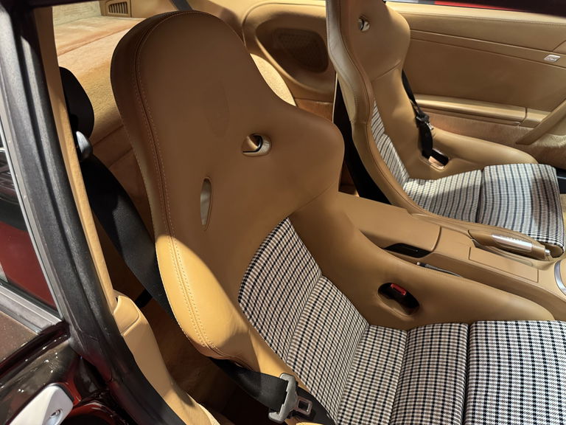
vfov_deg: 56.8
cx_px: 283
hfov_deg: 71.6
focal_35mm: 24
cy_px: 212
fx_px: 392
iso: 640
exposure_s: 1/33
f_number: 1.78
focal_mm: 6.76
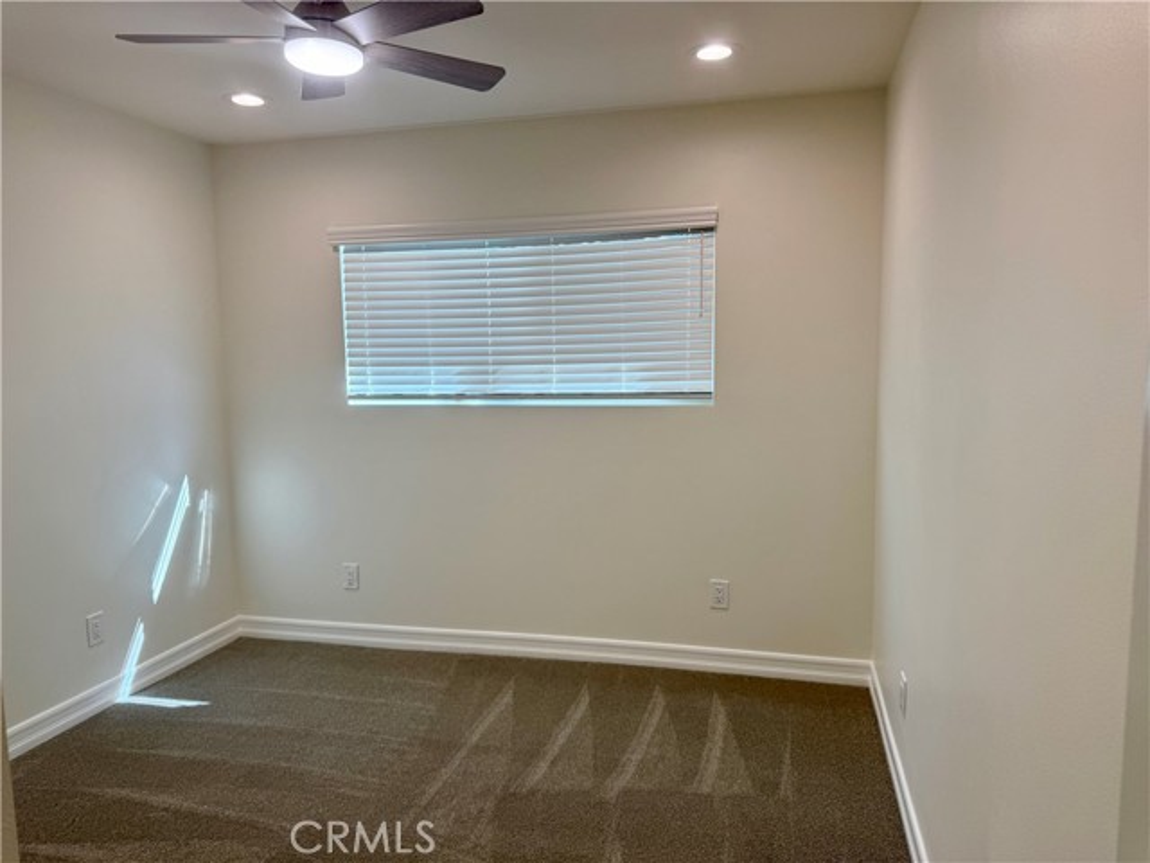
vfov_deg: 56.8
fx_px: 797
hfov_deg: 71.6
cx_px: 575
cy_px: 432
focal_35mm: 24
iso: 100
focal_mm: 6.76
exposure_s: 1/249
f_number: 1.78
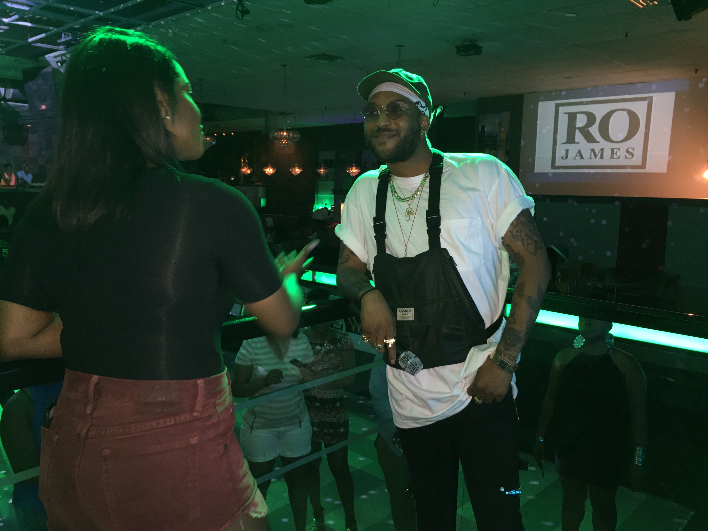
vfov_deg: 48.2
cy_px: 266
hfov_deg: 61.7
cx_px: 354
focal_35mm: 29
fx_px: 593
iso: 100
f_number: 2.2
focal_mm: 4.15
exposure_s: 1/16
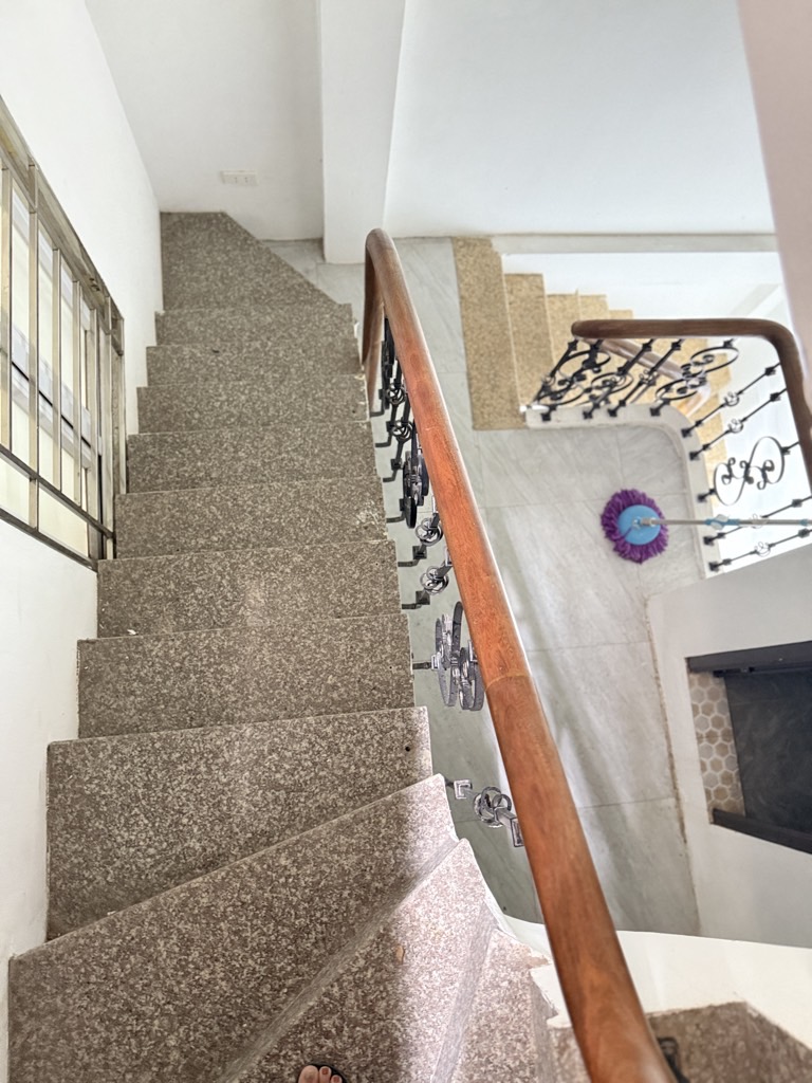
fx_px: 751
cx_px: 406
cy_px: 542
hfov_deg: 56.8
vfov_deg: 71.6
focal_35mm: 24
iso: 1000
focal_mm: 6.76
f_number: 1.78
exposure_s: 1/25
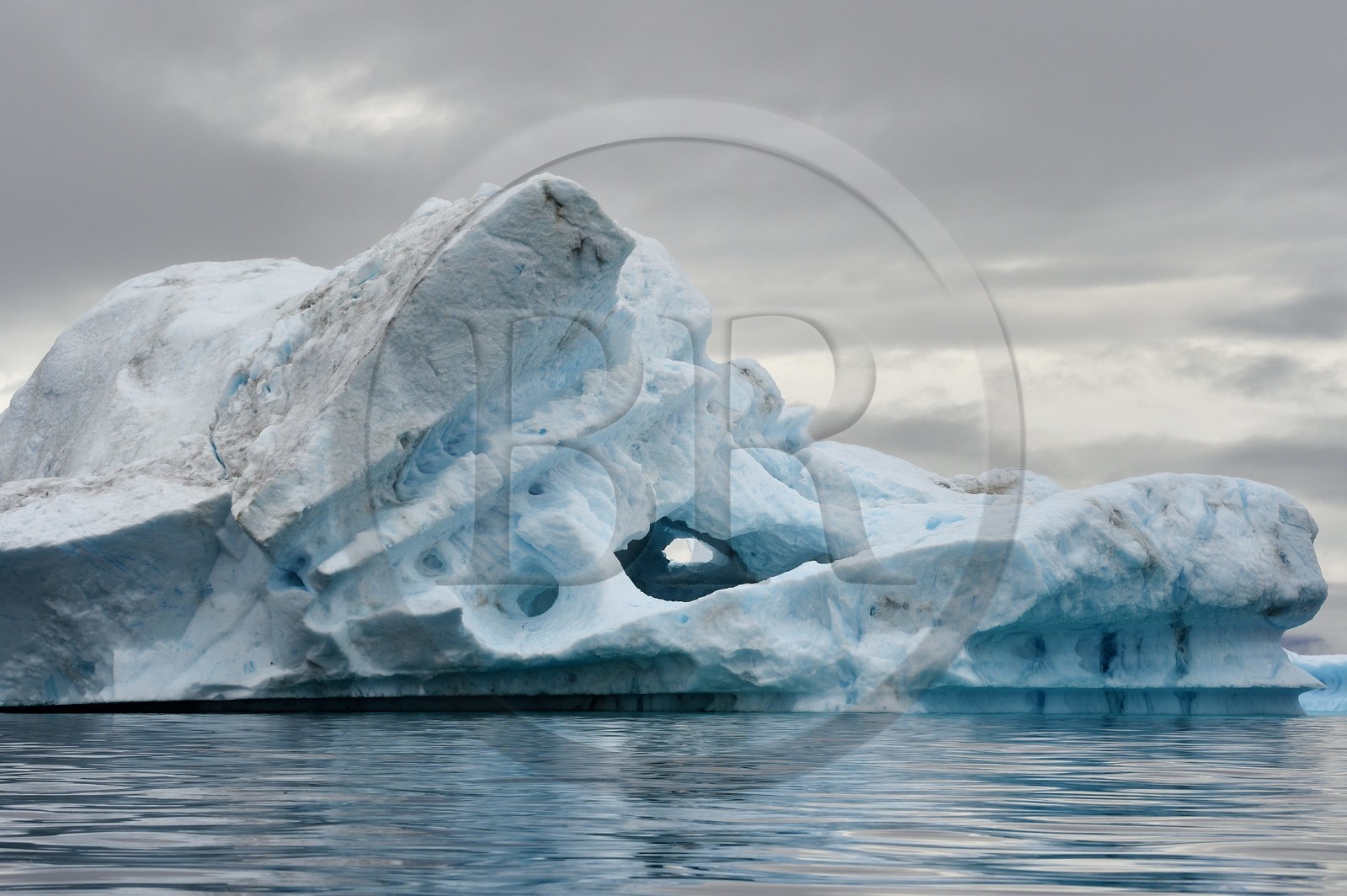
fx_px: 4486
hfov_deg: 17.1
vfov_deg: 11.4
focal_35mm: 120
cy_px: 448
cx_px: 674
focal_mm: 120
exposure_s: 1/400
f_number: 7.1
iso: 400
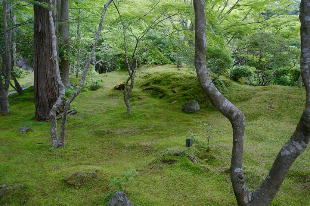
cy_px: 103
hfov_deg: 63.7
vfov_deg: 44.9
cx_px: 155
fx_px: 250
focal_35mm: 29
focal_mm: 19.2
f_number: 4
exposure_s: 1/400
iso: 1000
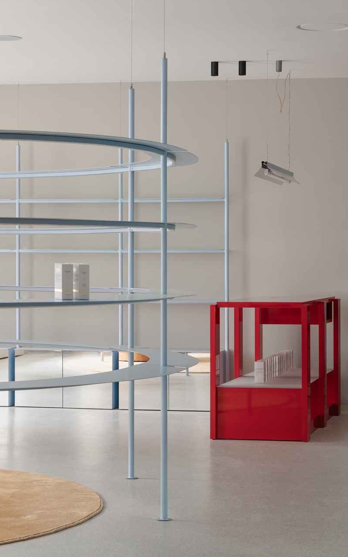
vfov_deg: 22.1
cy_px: 278
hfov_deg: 13.9
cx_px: 178
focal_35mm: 94
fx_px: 1426
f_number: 13
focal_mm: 92
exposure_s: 1/2
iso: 320
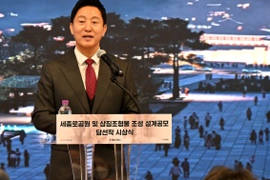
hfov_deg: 9.5
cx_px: 50
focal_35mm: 215
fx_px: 1613
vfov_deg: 6.4
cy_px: 87
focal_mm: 95
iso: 2000
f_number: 6.3
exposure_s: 1/60
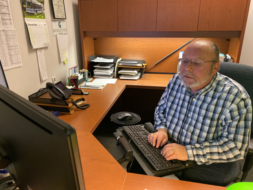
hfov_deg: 67.3
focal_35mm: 26
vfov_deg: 53.1
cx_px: 126
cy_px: 95
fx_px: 190
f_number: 1.8
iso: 400
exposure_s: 1/40
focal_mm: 4.25
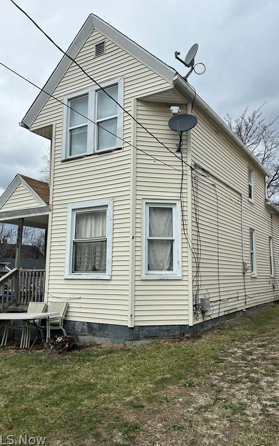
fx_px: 341
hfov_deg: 44.5
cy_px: 223
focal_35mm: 28
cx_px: 155
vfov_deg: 66.5
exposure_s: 1/4831
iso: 50
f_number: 1.5
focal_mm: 5.7
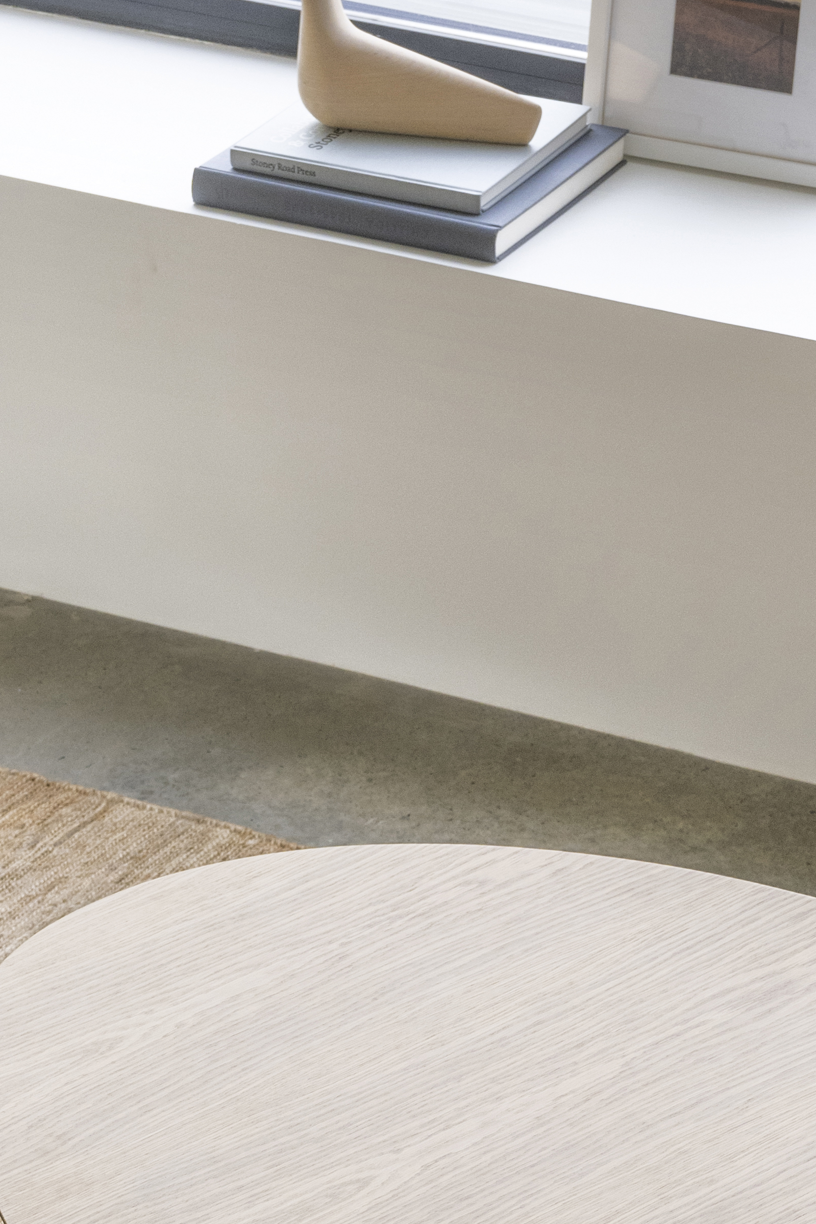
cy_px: 1125
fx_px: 5032
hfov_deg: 9.3
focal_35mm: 148
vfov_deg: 13.7
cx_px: 382
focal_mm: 43
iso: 320
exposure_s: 1/80
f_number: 5.6
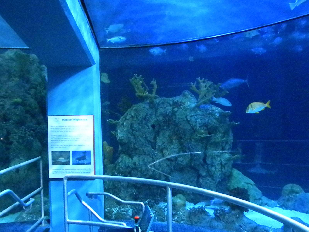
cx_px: 154
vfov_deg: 38.7
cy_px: 116
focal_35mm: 37
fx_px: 330
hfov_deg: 50.1
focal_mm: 6.6
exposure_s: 1/45.1
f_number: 3.5
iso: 3200
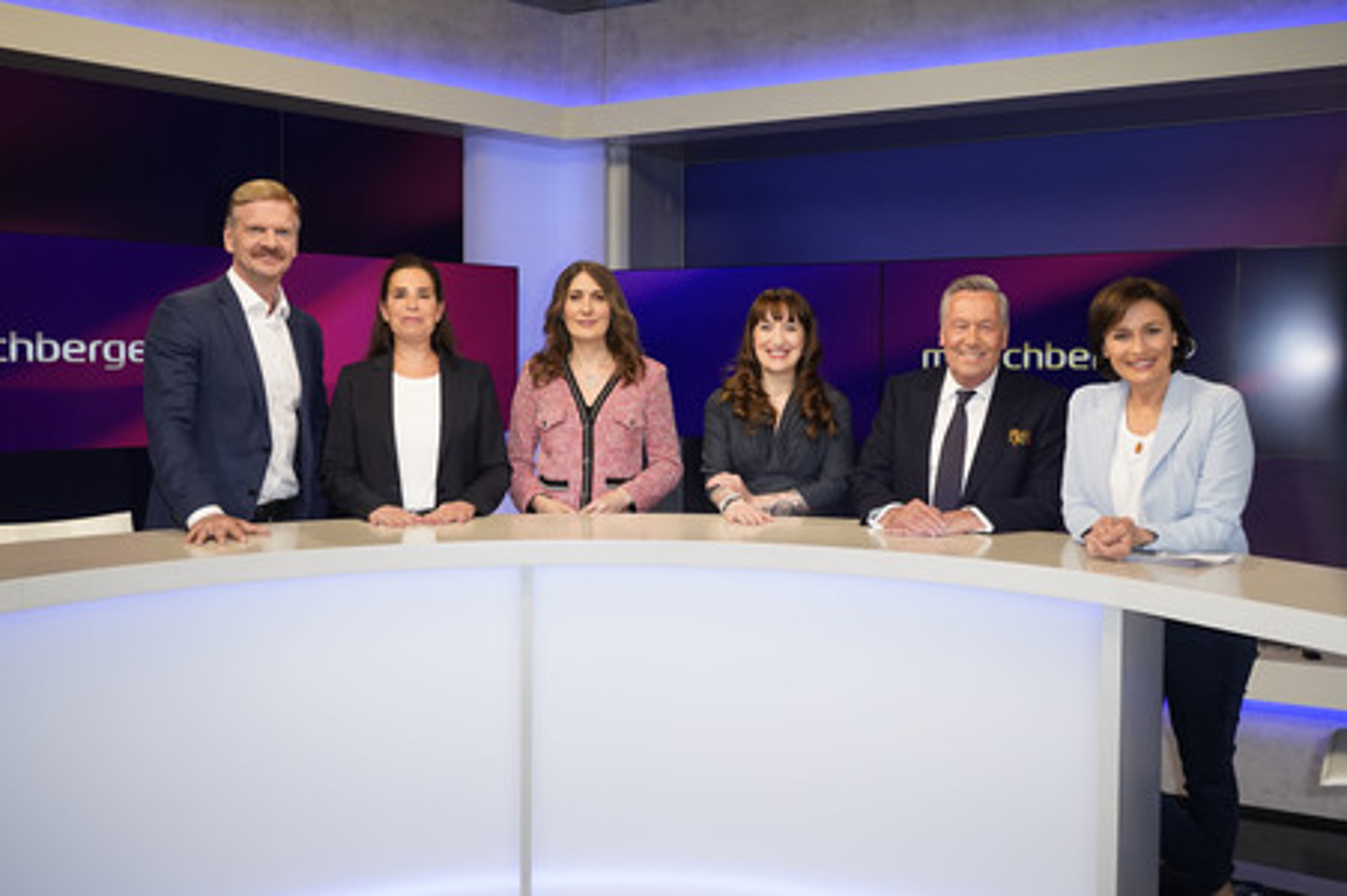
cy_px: 448
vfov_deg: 43.5
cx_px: 674
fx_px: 1122
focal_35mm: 30
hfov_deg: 62.0
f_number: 5.6
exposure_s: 1/160
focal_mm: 30
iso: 2000
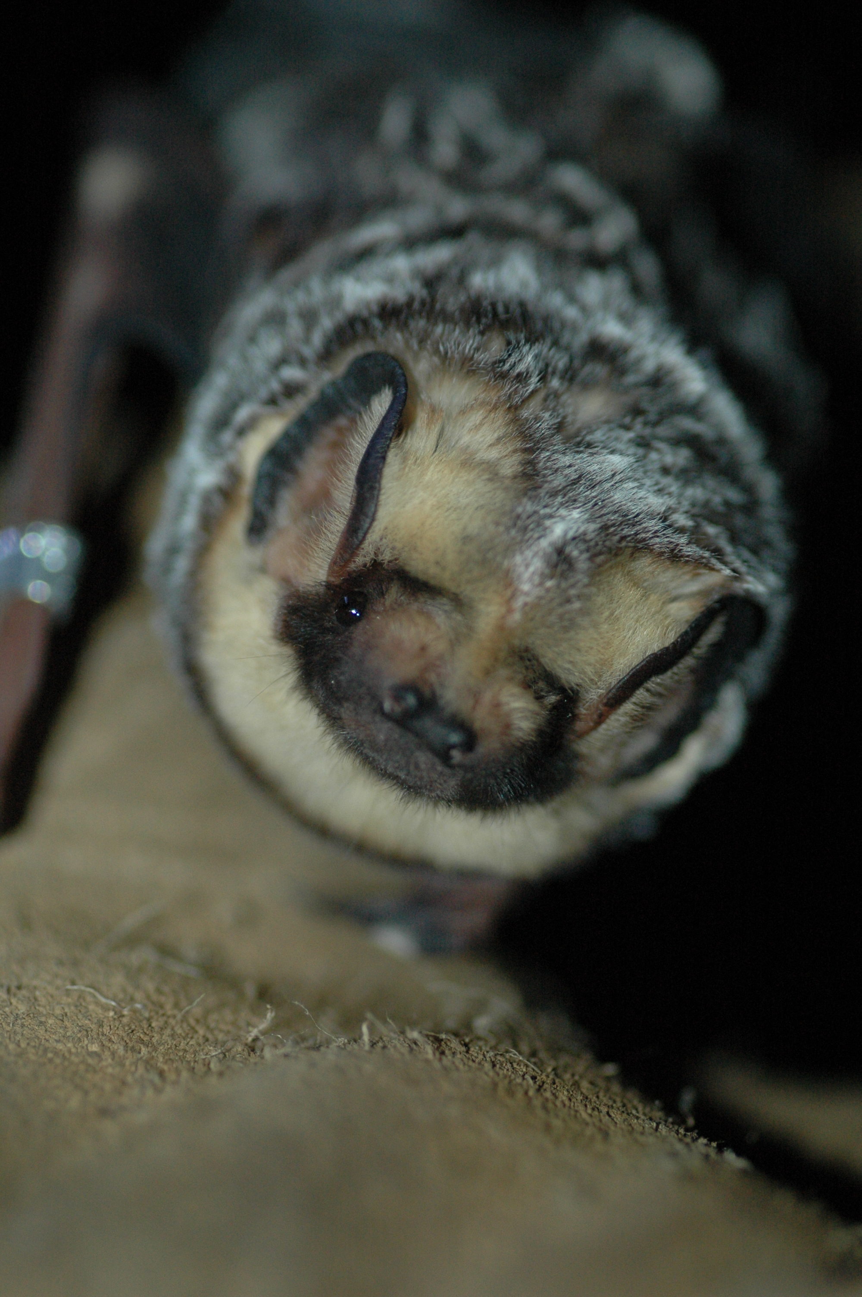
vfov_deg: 15.2
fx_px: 4857
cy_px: 648
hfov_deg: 10.1
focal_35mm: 135
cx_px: 431
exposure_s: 1/60
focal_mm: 90
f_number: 4
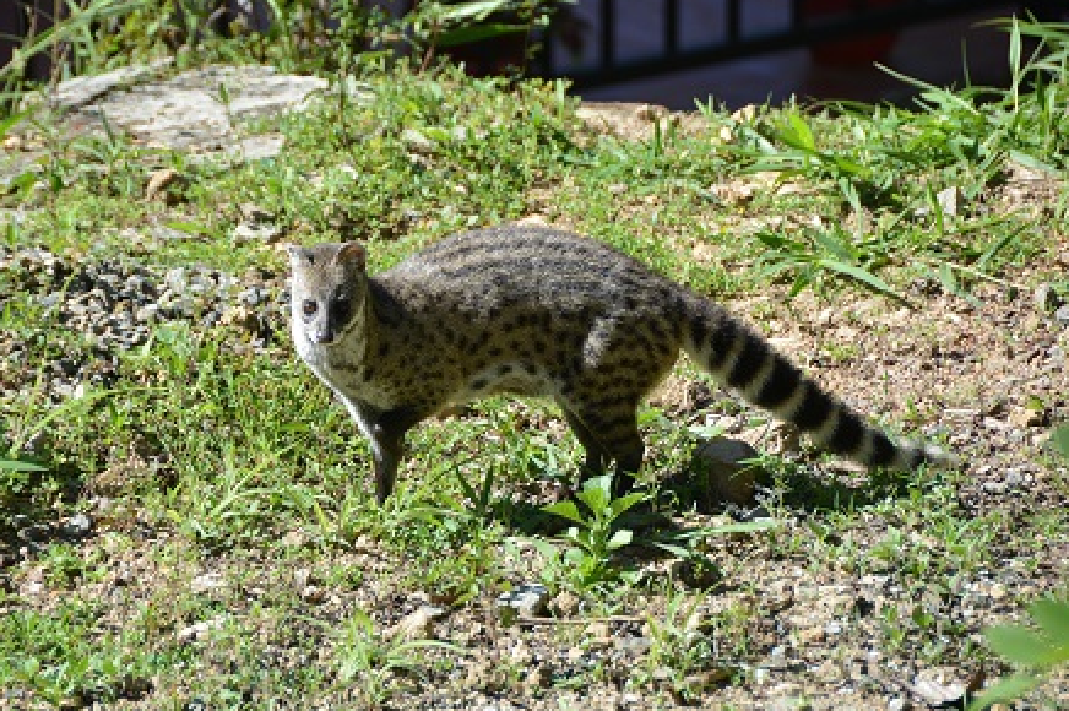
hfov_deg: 6.0
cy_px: 332
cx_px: 500
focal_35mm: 344
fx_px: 10207
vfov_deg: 4.0
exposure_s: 1/1000
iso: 560
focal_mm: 200
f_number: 5.6
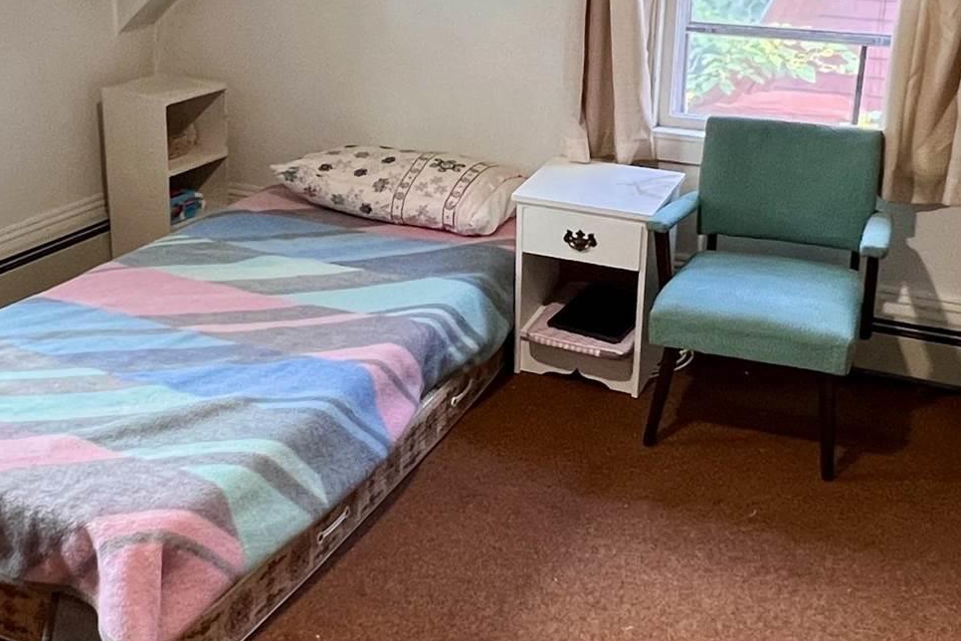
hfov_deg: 45.4
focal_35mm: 43
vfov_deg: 31.2
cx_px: 426
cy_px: 312
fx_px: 1148
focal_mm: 1.57
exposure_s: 1/60
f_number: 1.8
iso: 320
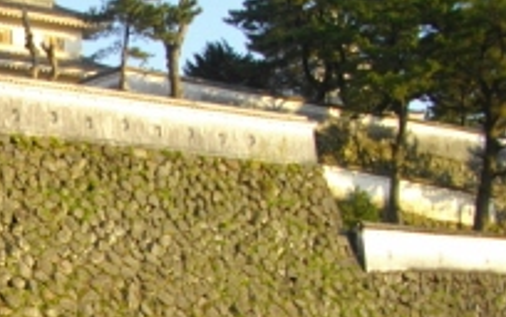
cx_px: -99
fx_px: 1146
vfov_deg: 15.4
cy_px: 328
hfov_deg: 22.9
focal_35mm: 83
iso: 100
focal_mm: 5.7
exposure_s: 1/400
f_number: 2.9
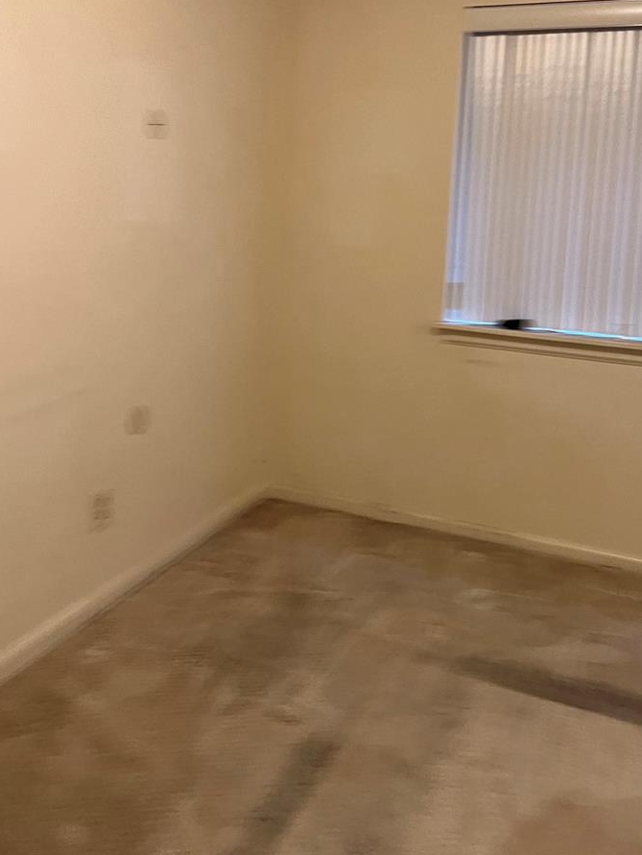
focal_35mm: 35
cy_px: 281
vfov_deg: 51.6
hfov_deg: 40.7
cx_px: 311
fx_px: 865
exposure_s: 1/60
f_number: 1.5
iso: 250
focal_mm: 5.7
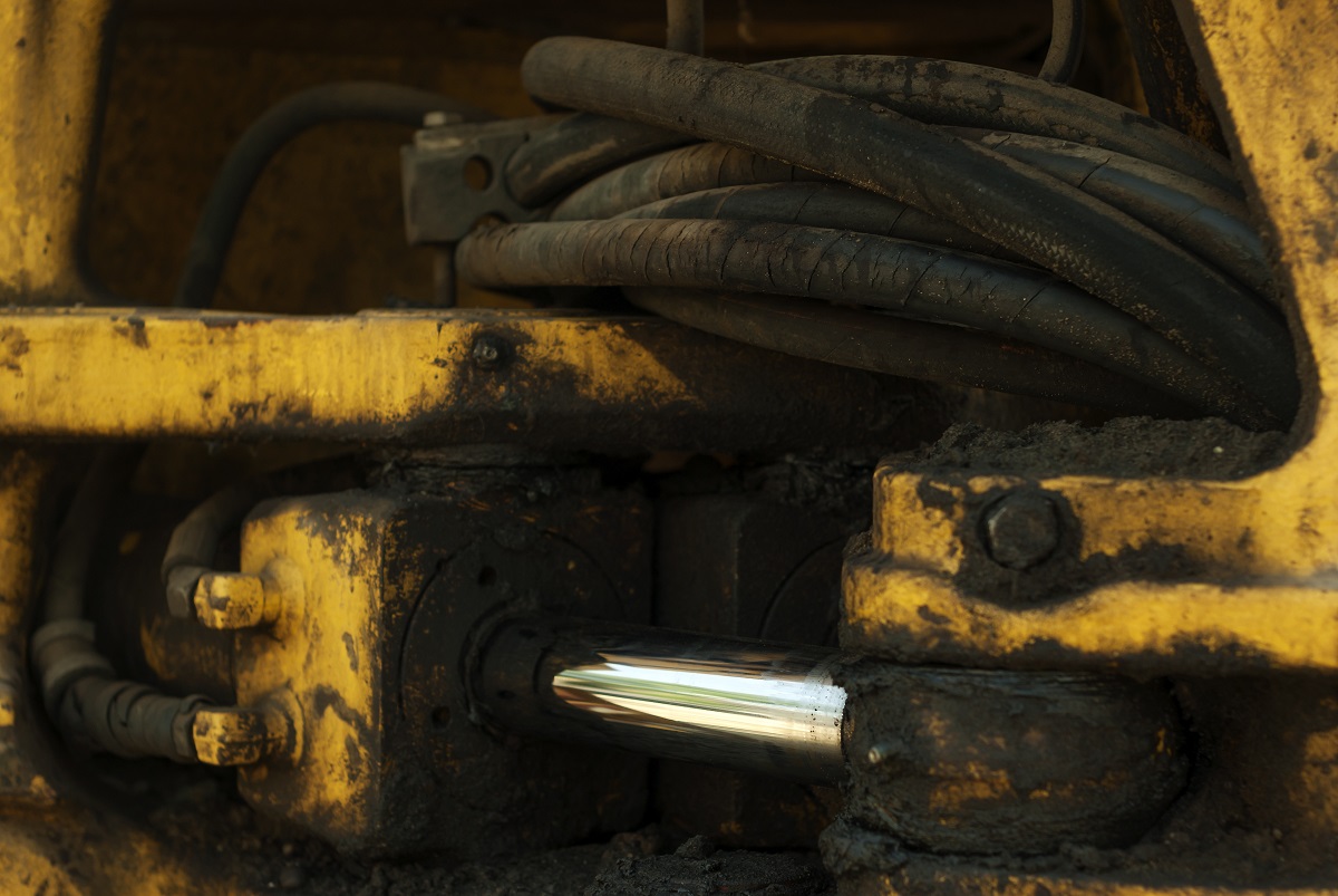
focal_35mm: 75
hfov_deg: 27.0
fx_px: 2791
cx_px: 669
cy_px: 448
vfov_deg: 18.2
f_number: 4
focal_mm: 50
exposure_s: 1/200
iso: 100
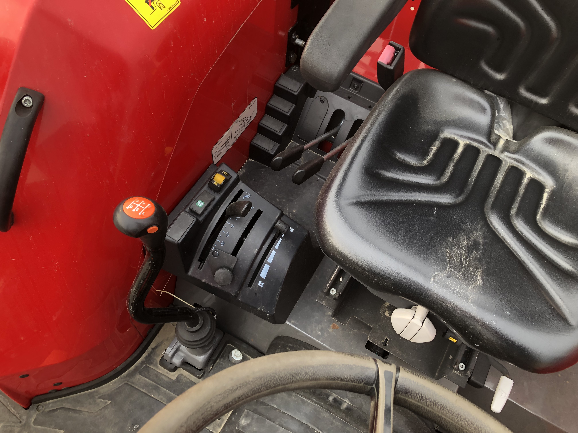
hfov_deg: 63.4
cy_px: 216
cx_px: 289
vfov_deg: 49.7
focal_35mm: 28
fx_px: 468
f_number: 1.8
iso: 64
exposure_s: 1/120
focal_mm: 3.99
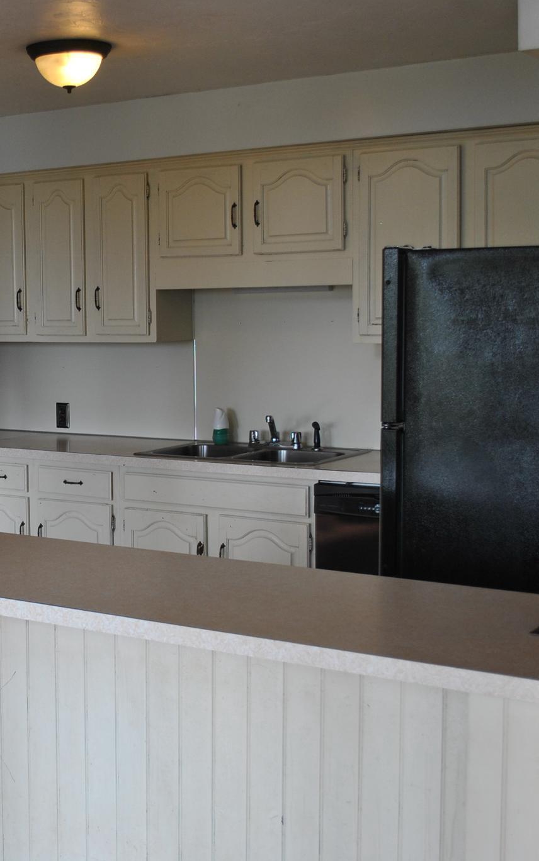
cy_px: 431
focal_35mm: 55
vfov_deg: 36.9
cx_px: 20
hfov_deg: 22.8
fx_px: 1292
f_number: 4.2
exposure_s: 1/80
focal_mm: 24
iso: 200
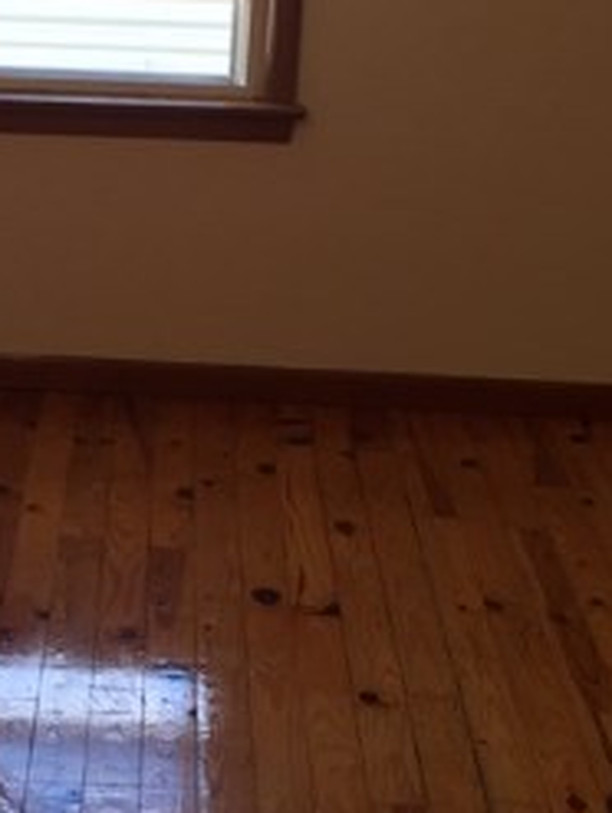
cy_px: 369
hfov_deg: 16.2
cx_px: 13
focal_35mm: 90
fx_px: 2116
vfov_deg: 21.7
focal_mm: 4.15
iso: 32
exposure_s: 1/60
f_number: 2.2
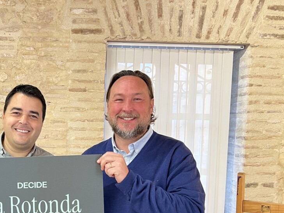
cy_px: 150
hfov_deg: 42.0
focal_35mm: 43
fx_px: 353
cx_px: 59
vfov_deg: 33.1
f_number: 1.5
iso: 250
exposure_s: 1/50
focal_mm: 5.7
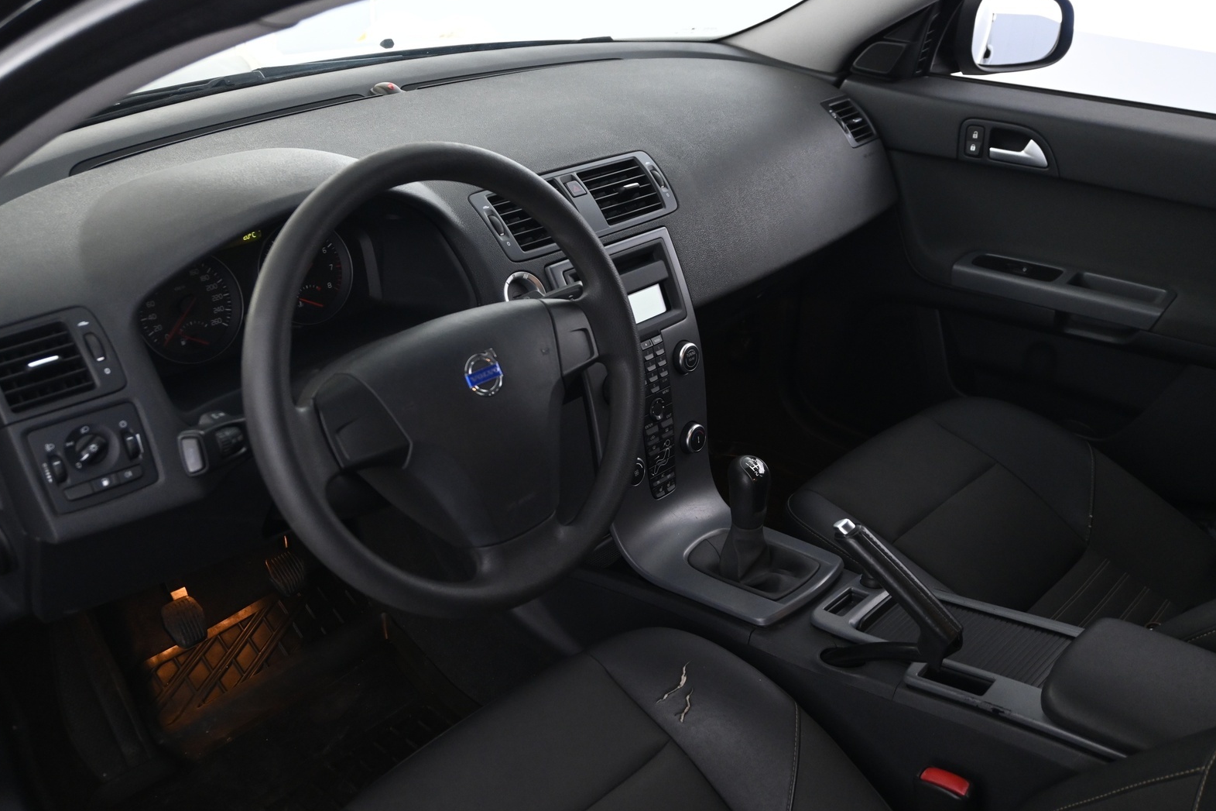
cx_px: 591
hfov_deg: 56.8
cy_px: 413
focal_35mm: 33
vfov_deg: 39.7
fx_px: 1123
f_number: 4
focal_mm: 21.5
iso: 1600
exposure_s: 1/13
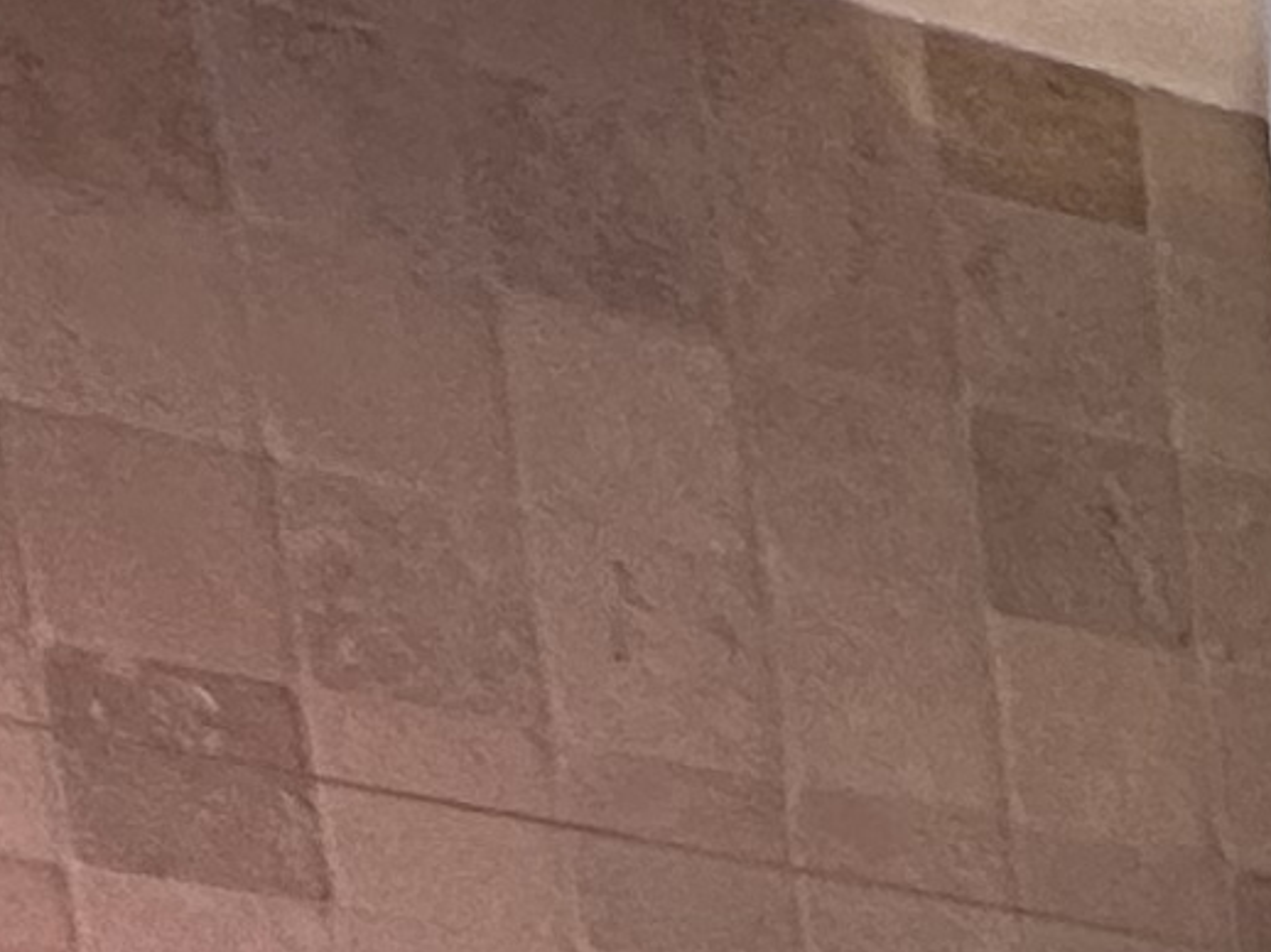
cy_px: 3141
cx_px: 3185
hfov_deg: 13.0
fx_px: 4000
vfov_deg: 9.5
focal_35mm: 109
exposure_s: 1/99
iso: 50
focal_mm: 2.22
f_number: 2.2
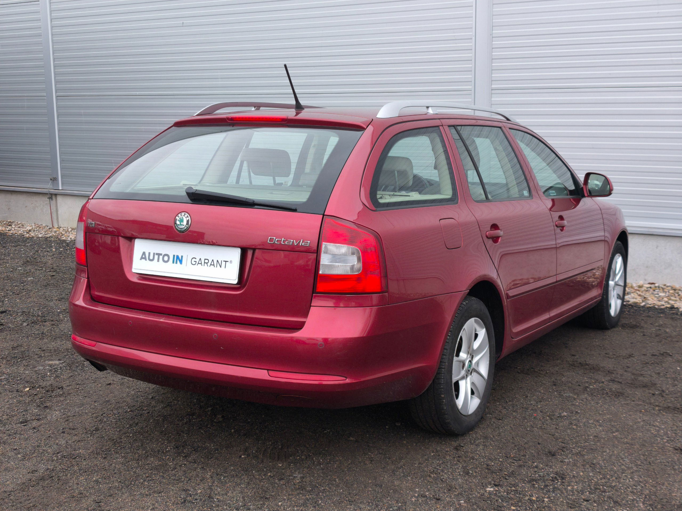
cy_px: 256
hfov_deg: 41.2
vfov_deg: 31.5
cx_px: 341
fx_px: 906
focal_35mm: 46
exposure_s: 1/100
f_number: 1.6
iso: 64
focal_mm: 6.57
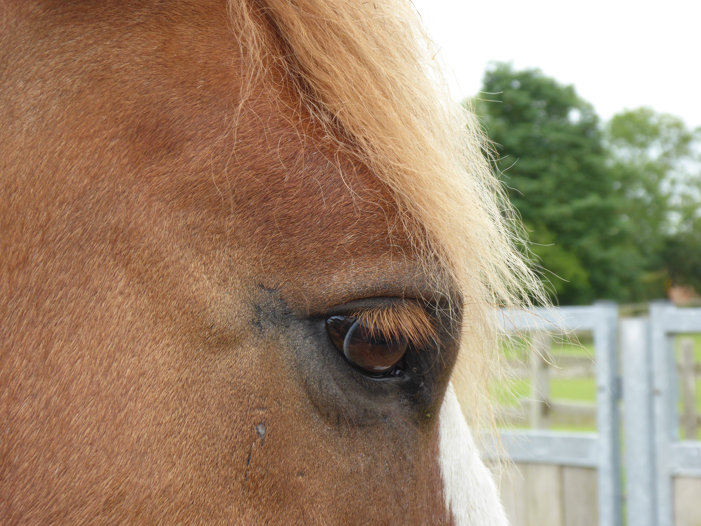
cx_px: 350
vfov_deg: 15.1
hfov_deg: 20.0
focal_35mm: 98
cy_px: 263
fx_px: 1985
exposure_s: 1/100
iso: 100
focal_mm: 17.5
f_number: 5
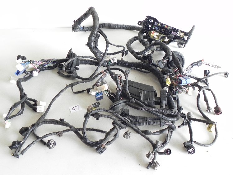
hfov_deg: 50.1
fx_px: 249
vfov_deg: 38.7
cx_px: 116
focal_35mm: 37
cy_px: 88
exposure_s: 1/30
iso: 264
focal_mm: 6.6
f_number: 3.2
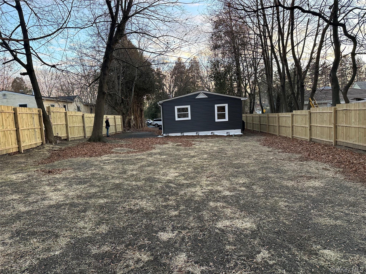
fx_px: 254
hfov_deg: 71.6
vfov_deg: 56.8
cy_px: 137
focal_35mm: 24
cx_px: 183
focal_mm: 6.86
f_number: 1.78
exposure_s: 1/121
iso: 125
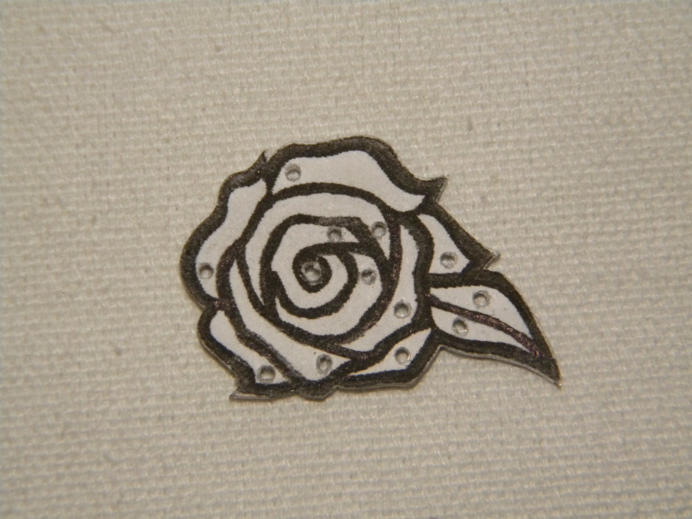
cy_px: 260
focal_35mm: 83
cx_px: 346
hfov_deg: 23.6
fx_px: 1659
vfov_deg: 17.8
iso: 400
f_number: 9
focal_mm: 15.1
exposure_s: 1/30
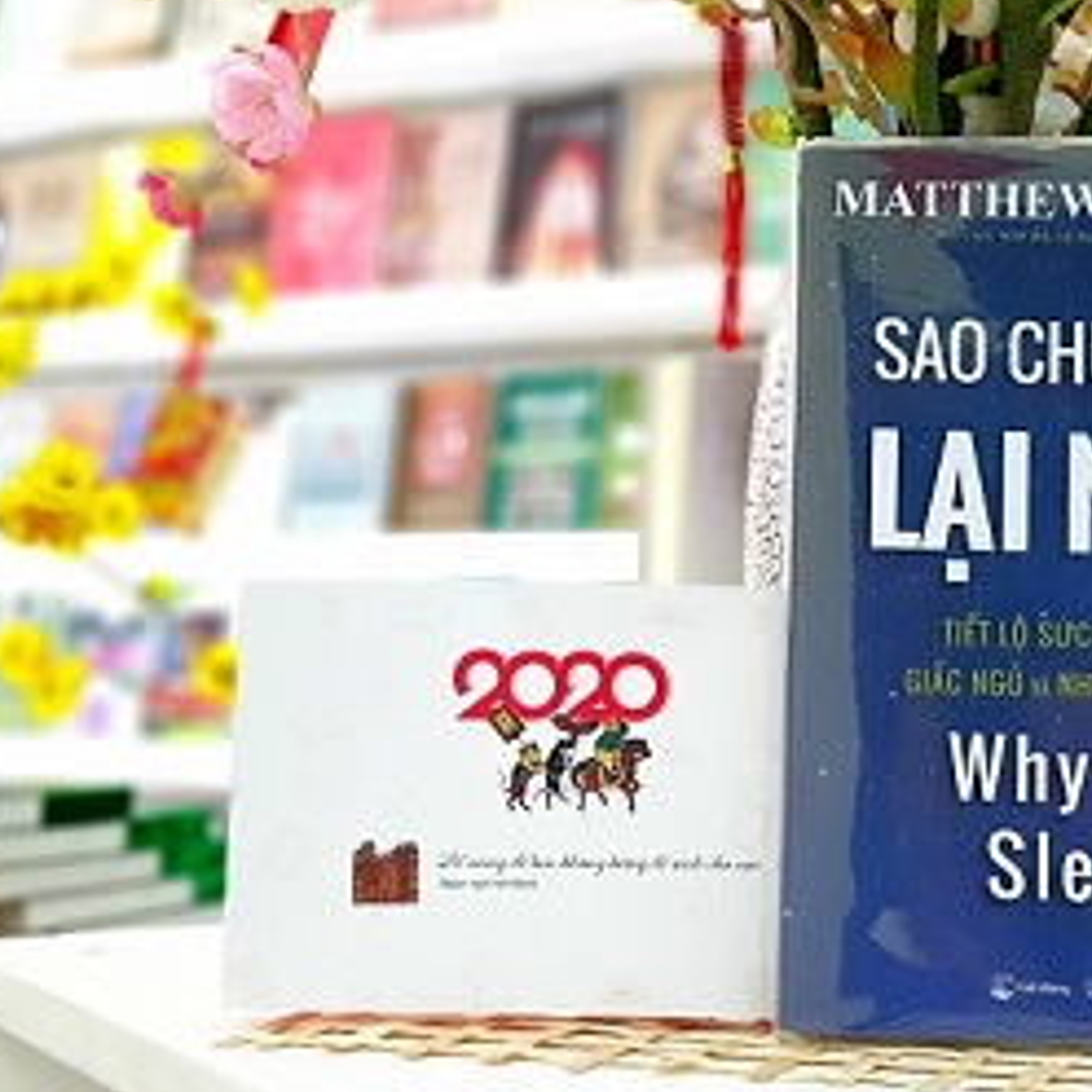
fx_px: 2605
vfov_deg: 23.7
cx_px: 834
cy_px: 544
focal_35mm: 73
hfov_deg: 23.4
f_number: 2.4
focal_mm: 6
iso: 250
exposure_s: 1/25
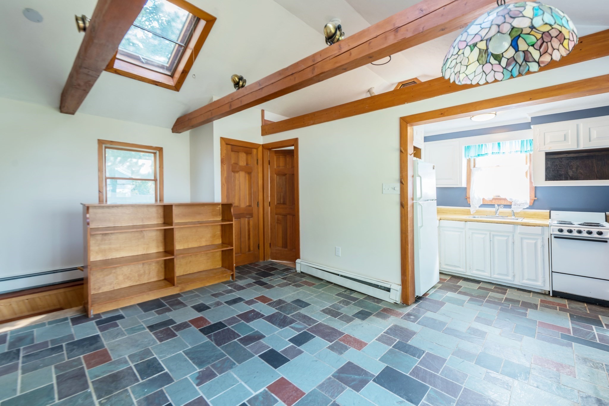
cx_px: 304
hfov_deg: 104.3
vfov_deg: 81.2
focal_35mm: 14
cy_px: 203
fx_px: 237
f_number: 7.1
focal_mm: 14
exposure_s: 1/8
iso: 100
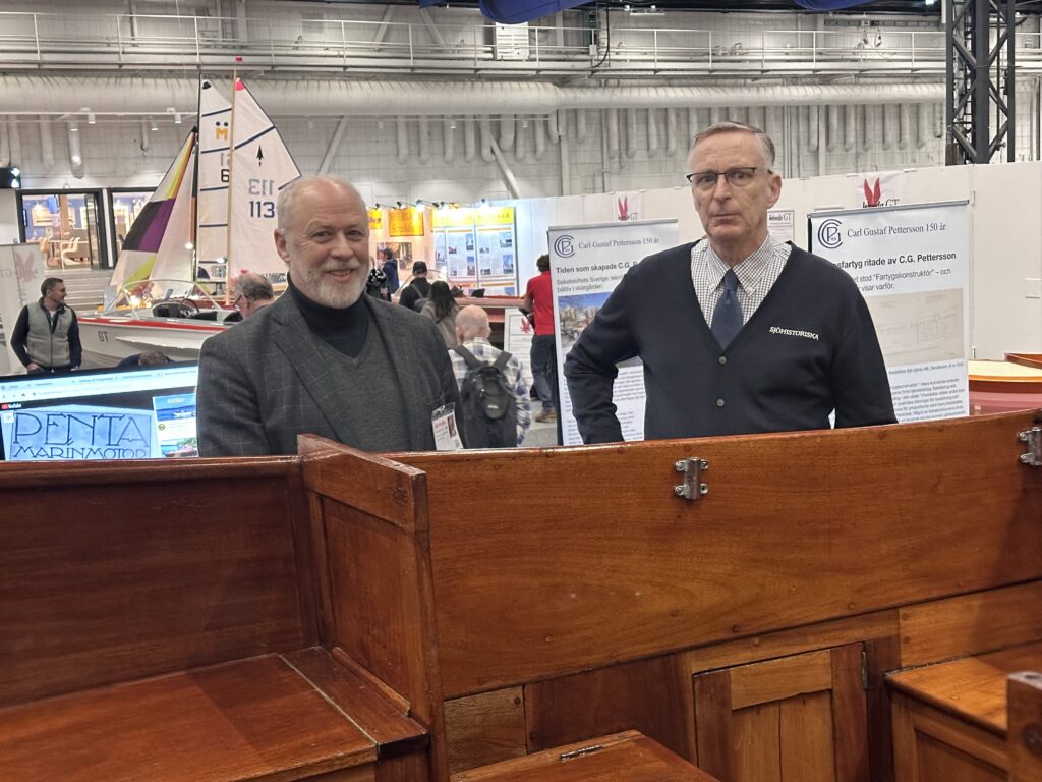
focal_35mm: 48
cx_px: 521
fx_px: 1445
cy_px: 391
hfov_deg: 39.7
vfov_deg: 30.3
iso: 500
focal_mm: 6.86
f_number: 1.78
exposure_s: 1/40
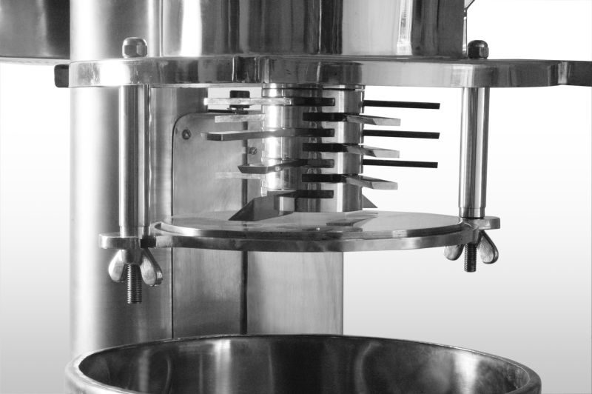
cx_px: 296
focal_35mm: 105
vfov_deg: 13.0
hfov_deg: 19.5
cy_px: 197
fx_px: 1725
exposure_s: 1/25
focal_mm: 70
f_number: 22
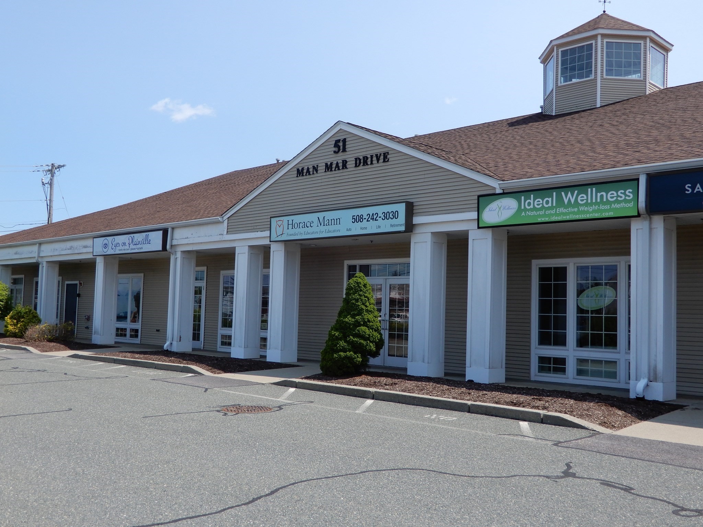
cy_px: 264
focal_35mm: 38
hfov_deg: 49.0
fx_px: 772
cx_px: 352
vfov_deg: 37.7
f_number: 4
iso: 80
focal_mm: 6.8
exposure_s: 1/800
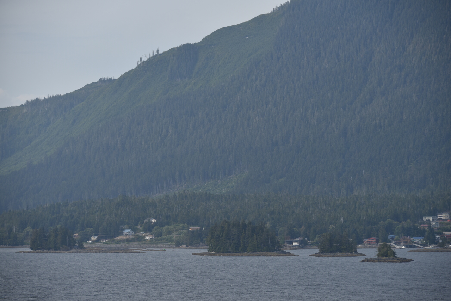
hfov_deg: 12.1
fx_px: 2130
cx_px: 226
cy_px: 150
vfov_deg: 8.1
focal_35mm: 170
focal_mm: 170
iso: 100
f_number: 7.1
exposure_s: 1/400
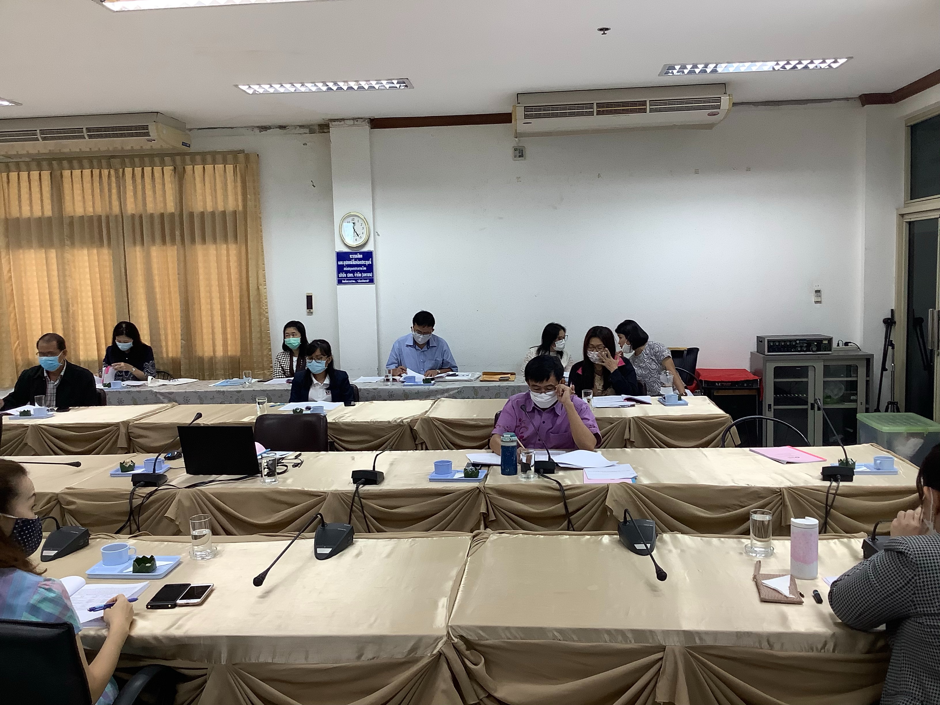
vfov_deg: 45.4
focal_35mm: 31
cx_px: 470
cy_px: 352
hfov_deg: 58.4
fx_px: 842
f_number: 2.4
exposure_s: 1/50
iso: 80
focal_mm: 3.3
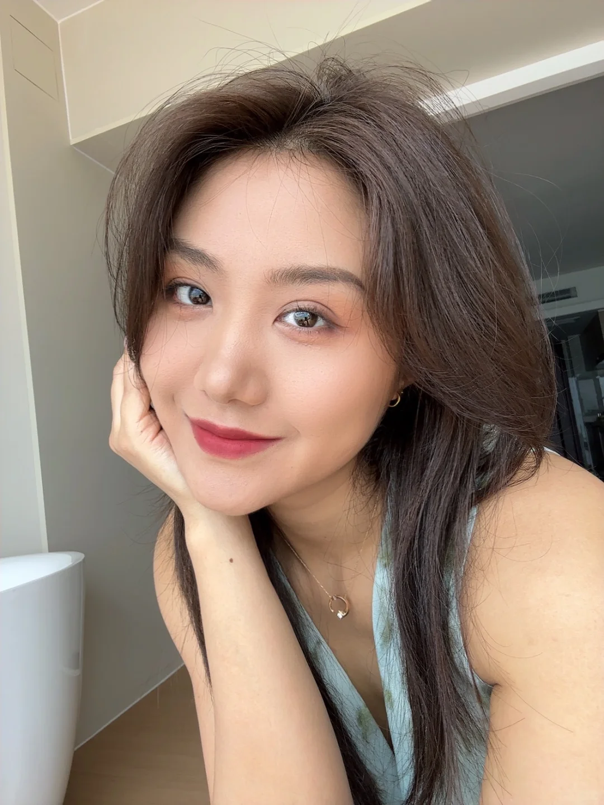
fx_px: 535
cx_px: 302
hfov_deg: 58.9
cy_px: 402
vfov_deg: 73.9
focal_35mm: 23
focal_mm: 2.69
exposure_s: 1/121
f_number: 1.9
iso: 25
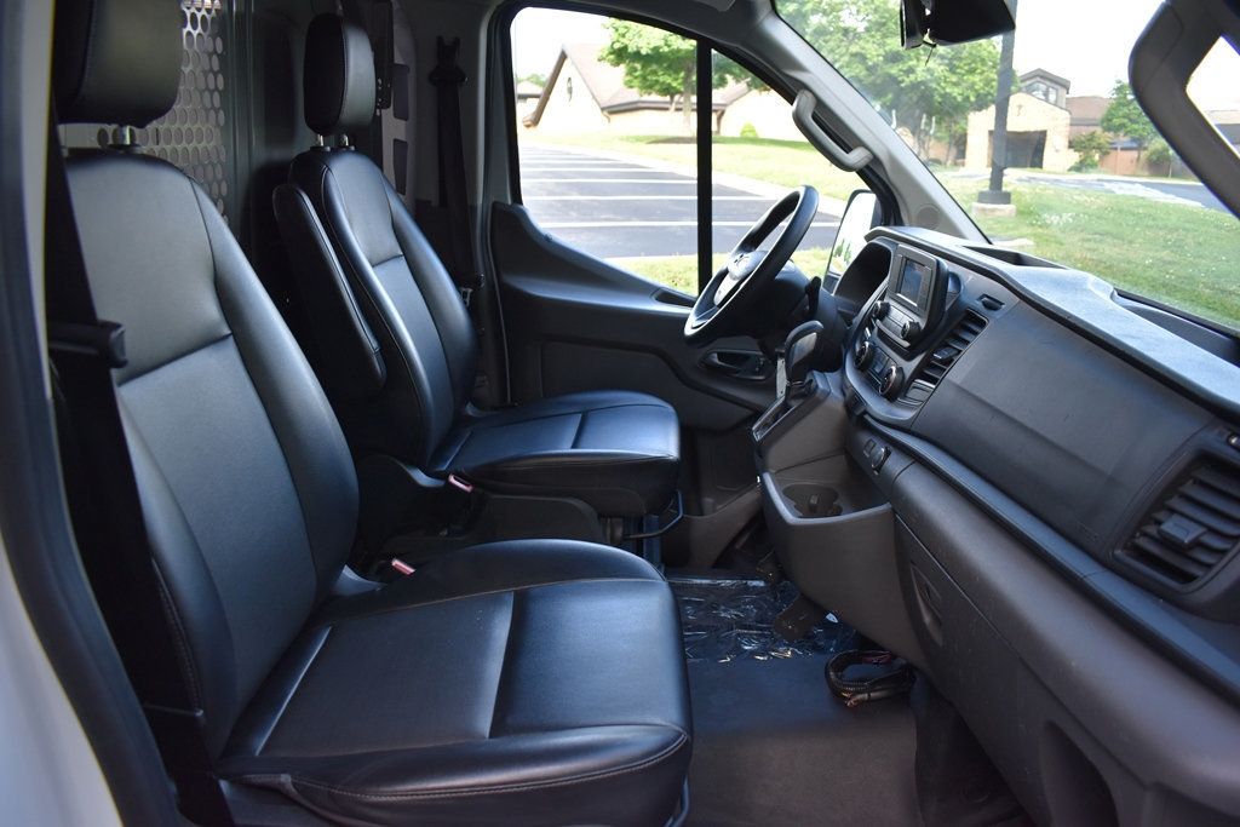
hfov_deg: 67.4
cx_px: 620
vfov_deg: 47.9
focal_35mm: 27
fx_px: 930
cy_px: 414
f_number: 3.5
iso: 560
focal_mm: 18
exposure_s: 1/250
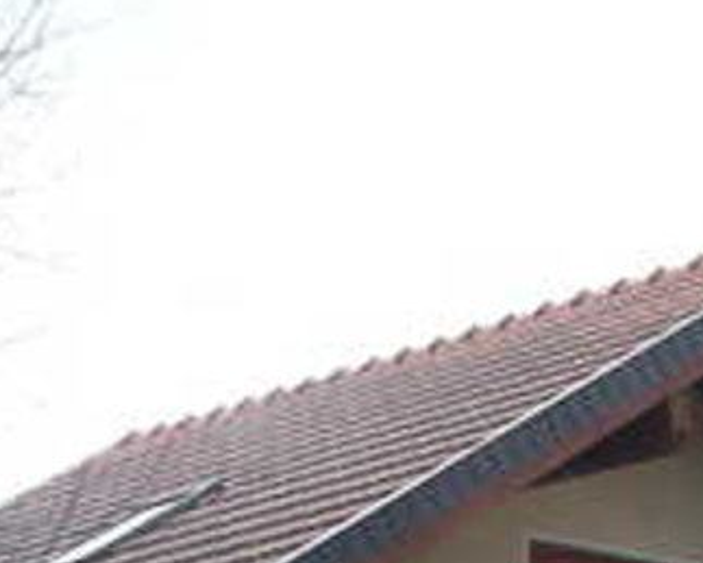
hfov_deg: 14.1
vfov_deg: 11.0
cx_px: 766
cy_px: 930
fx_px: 2791
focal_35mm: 134
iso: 64
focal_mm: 7.8
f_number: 3.2
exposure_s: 1/160
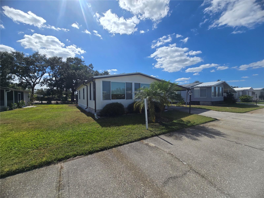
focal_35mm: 13
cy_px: 99
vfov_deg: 89.9
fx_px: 99
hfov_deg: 106.2
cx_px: 132
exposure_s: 1/4886
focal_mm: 2.2
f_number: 2.2
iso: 50
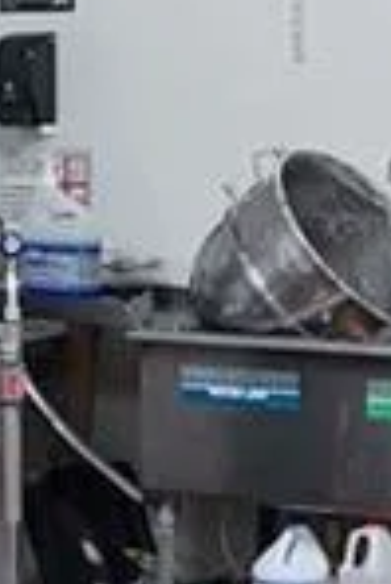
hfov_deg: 7.3
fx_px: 2812
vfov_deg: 11.8
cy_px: 162
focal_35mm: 173
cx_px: -648
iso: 640
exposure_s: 1/100
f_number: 4
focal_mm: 16
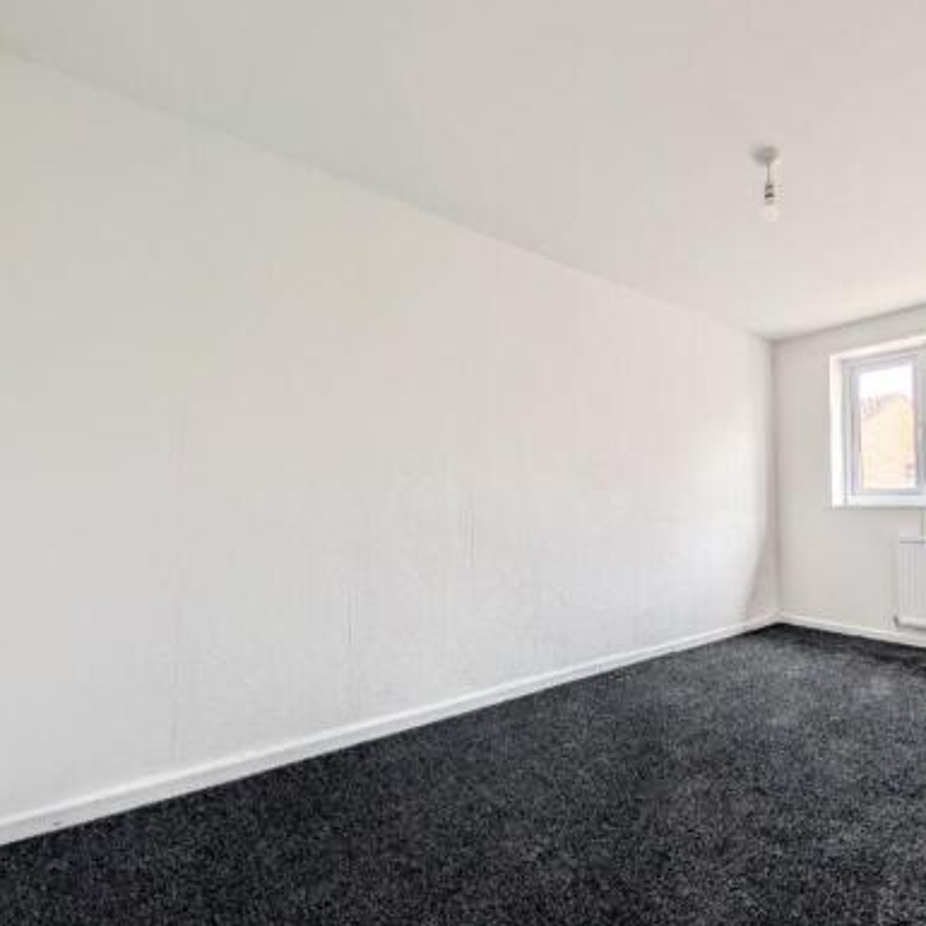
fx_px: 484
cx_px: 616
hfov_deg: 84.5
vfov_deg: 87.4
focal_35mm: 16
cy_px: 477
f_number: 1.7
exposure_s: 1/395
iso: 59
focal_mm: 2.02
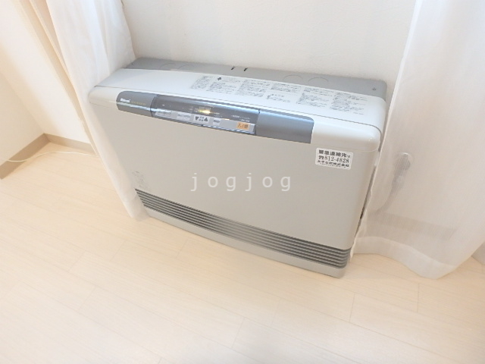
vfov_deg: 63.4
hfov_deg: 79.0
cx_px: 242
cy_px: 182
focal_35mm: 21
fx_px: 294
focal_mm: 3.7
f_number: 3.5
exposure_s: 1/30
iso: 500
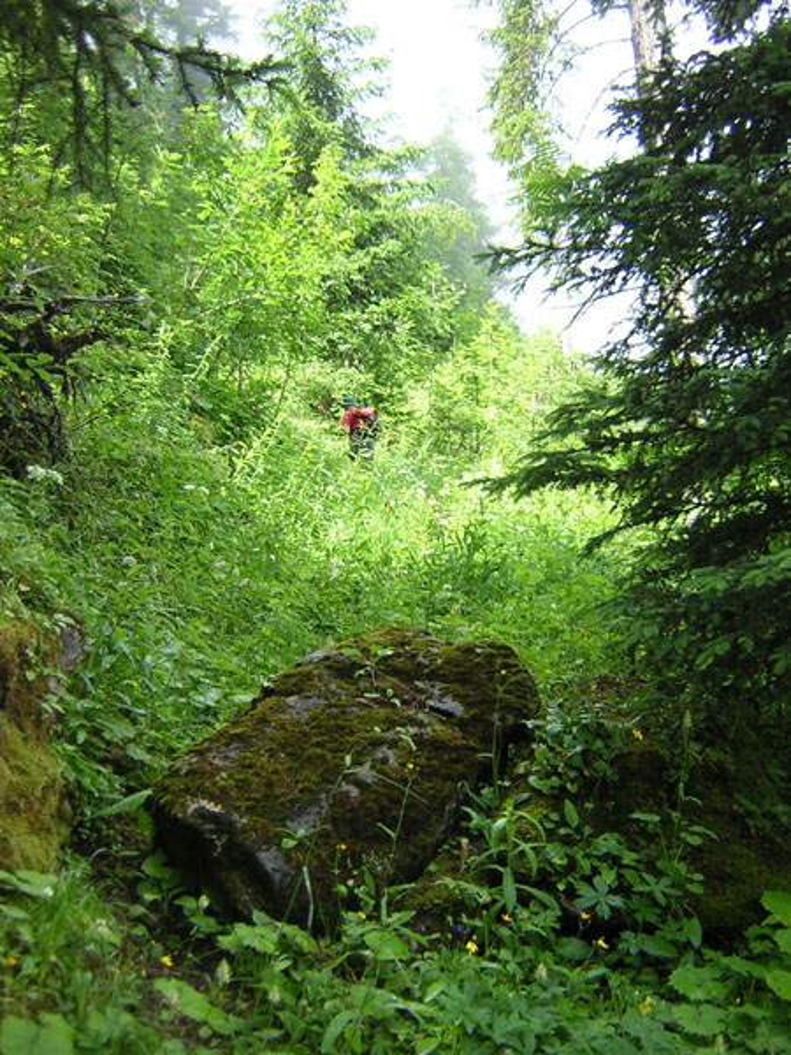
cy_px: 528
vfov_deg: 51.4
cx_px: 396
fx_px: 1097
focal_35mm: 36
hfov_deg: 39.7
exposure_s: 1/118
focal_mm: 4.7
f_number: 2.6
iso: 100
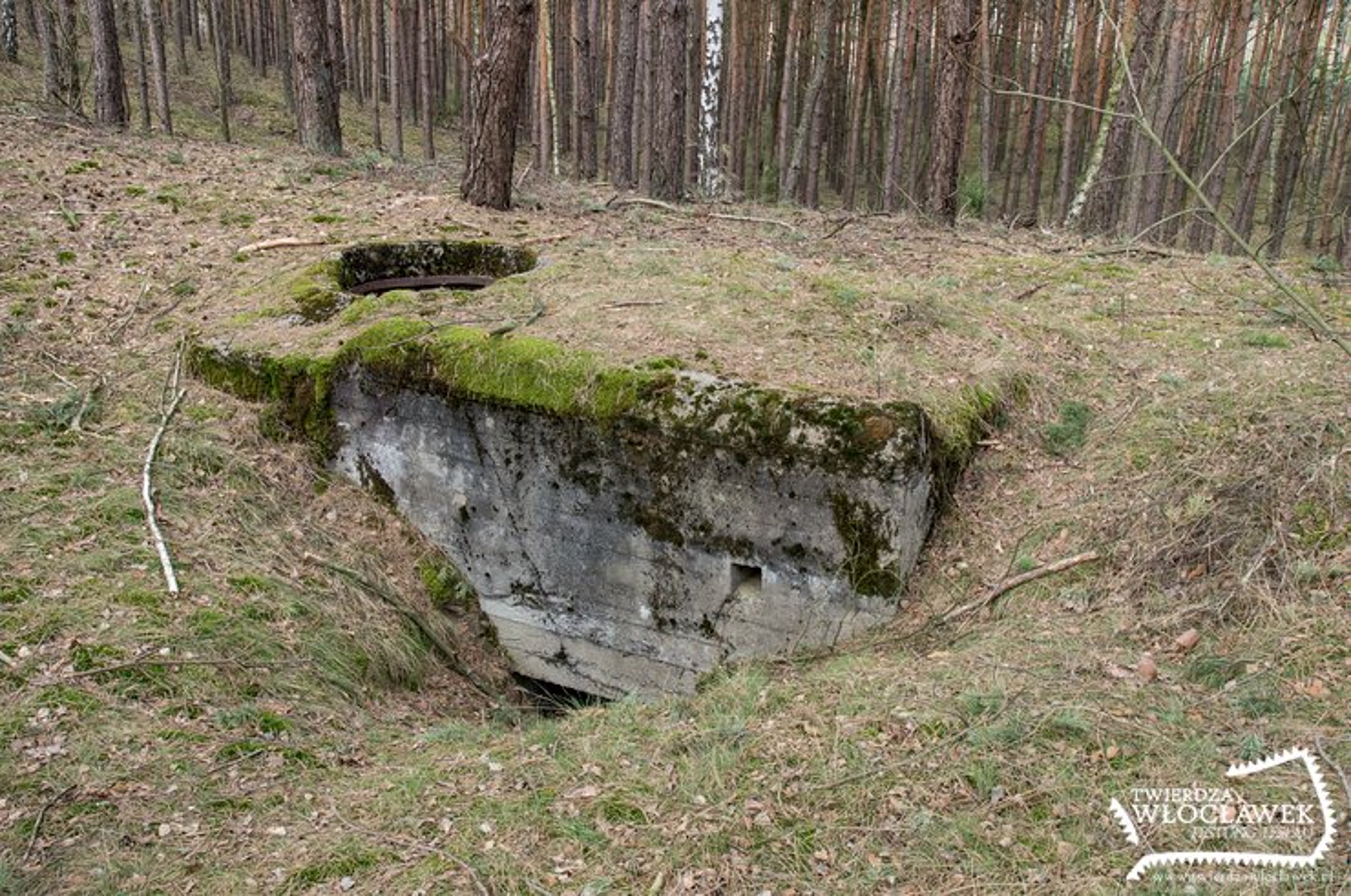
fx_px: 1237
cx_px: 676
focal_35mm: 33
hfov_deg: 57.3
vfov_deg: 39.8
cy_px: 448
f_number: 11
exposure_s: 1/13
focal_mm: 22
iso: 100
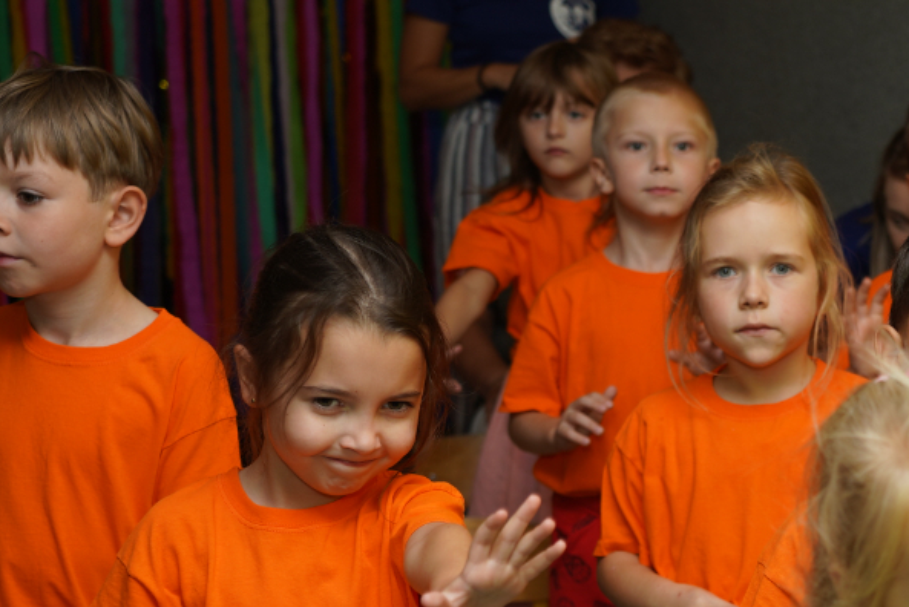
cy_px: 583
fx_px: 2602
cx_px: 846
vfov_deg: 13.2
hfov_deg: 19.4
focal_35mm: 103
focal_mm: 47
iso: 100
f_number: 4
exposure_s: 1/100
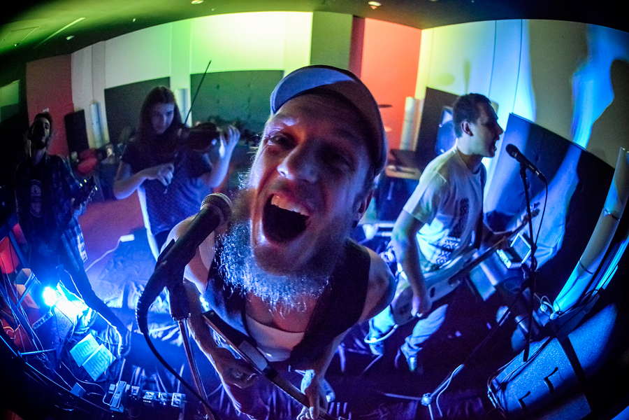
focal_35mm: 15
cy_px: 210
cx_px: 314
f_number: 2.8
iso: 6400
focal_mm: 15
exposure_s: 1/200
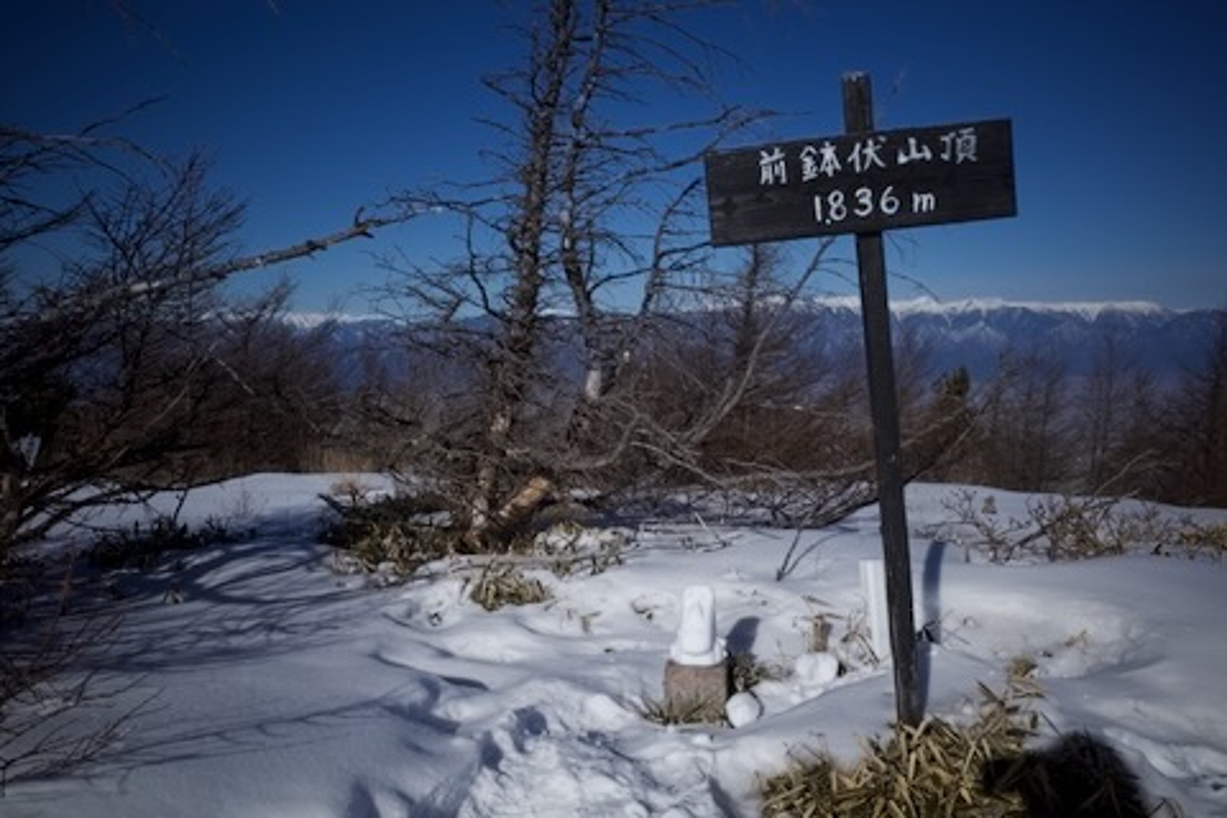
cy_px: 409
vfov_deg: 46.4
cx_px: 614
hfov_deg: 65.5
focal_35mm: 28
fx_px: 954
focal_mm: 18.3
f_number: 5.6
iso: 100
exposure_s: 1/1250
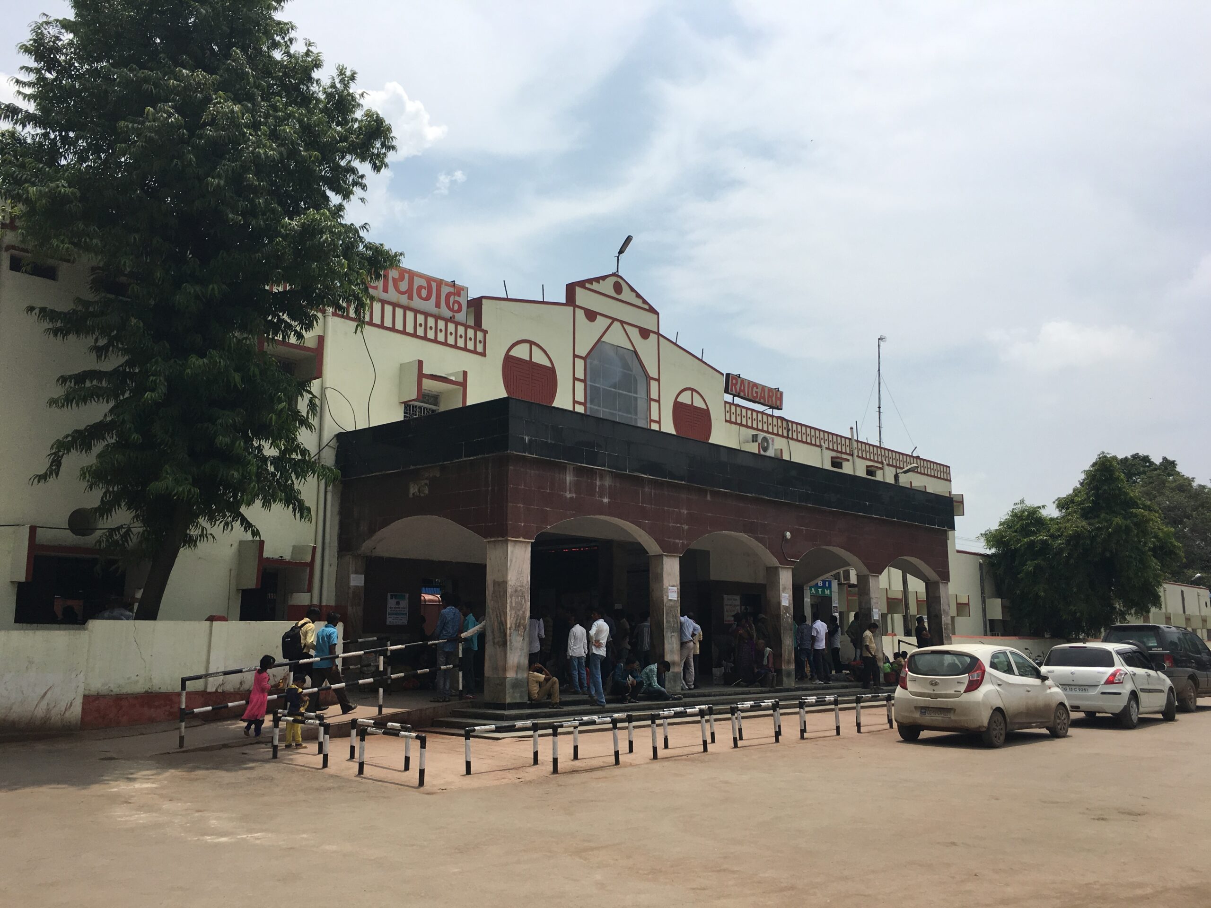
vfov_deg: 48.2
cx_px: 606
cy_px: 454
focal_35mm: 29
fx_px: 1015
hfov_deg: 61.7
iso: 25
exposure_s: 1/3077
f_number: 2.2
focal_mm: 4.15
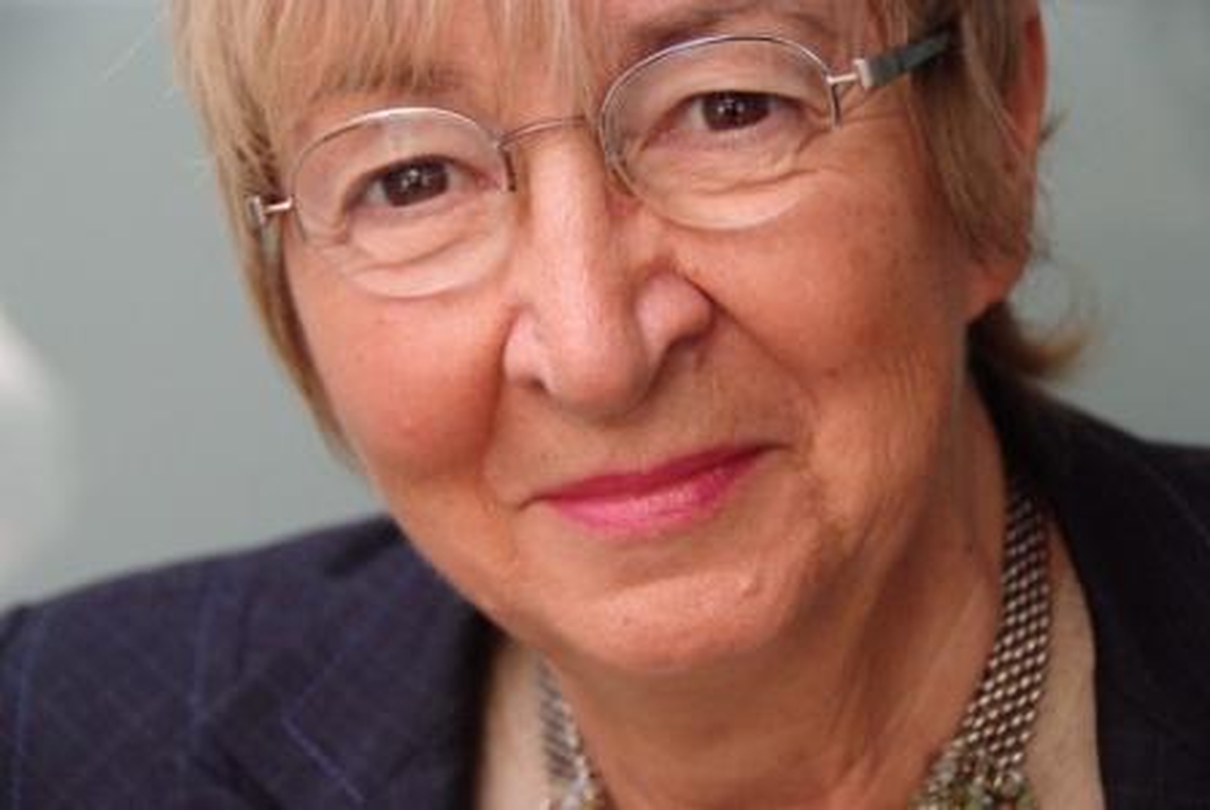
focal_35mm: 120
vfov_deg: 11.5
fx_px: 4039
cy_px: 405
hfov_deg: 17.0
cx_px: 605
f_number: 5.6
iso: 3200
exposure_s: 1/640
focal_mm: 80
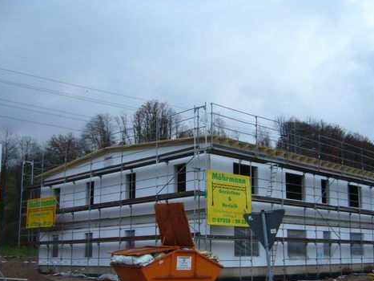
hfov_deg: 42.0
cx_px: 210
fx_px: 486
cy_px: 173
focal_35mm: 45
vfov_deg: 32.0
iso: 100
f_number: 2.8
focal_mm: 5.8
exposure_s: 1/30
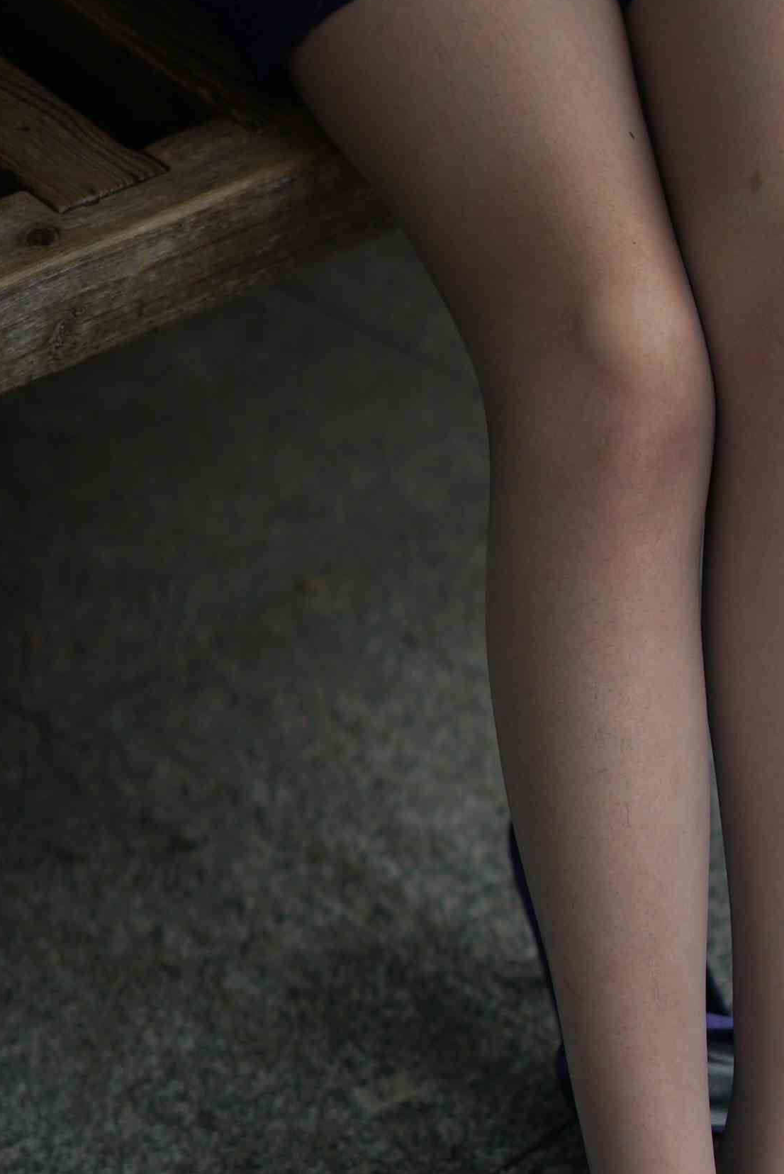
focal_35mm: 128
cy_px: 801
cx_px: 694
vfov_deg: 16.0
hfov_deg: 10.7
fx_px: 4176
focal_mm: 50
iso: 200
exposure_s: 1/4000
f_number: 1.8
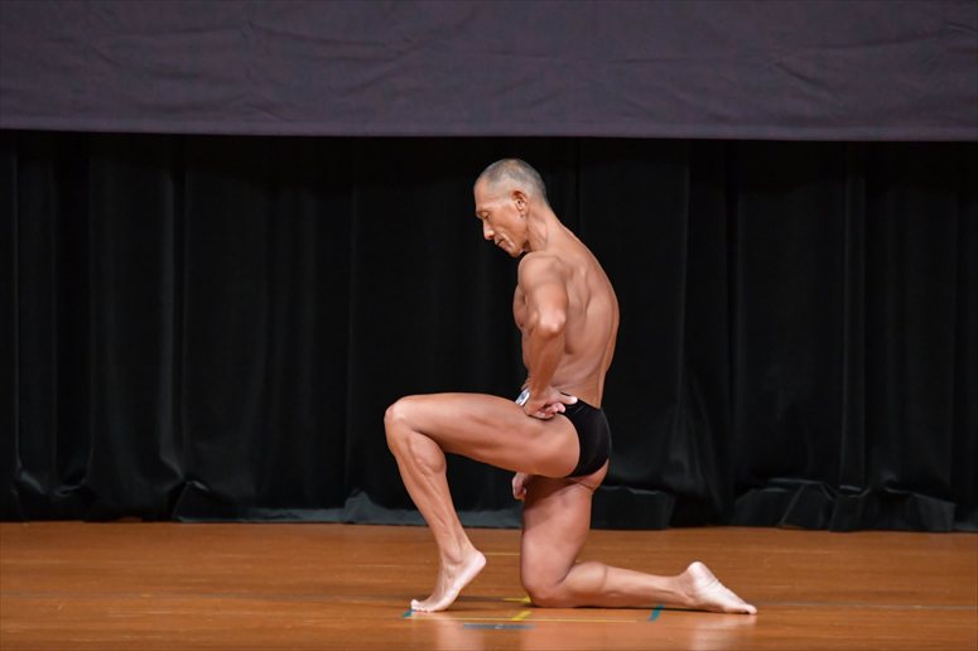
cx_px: 489
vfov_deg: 4.0
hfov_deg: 6.0
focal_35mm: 345
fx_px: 9368
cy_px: 326
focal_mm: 230
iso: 5000
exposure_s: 1/400
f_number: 5.6
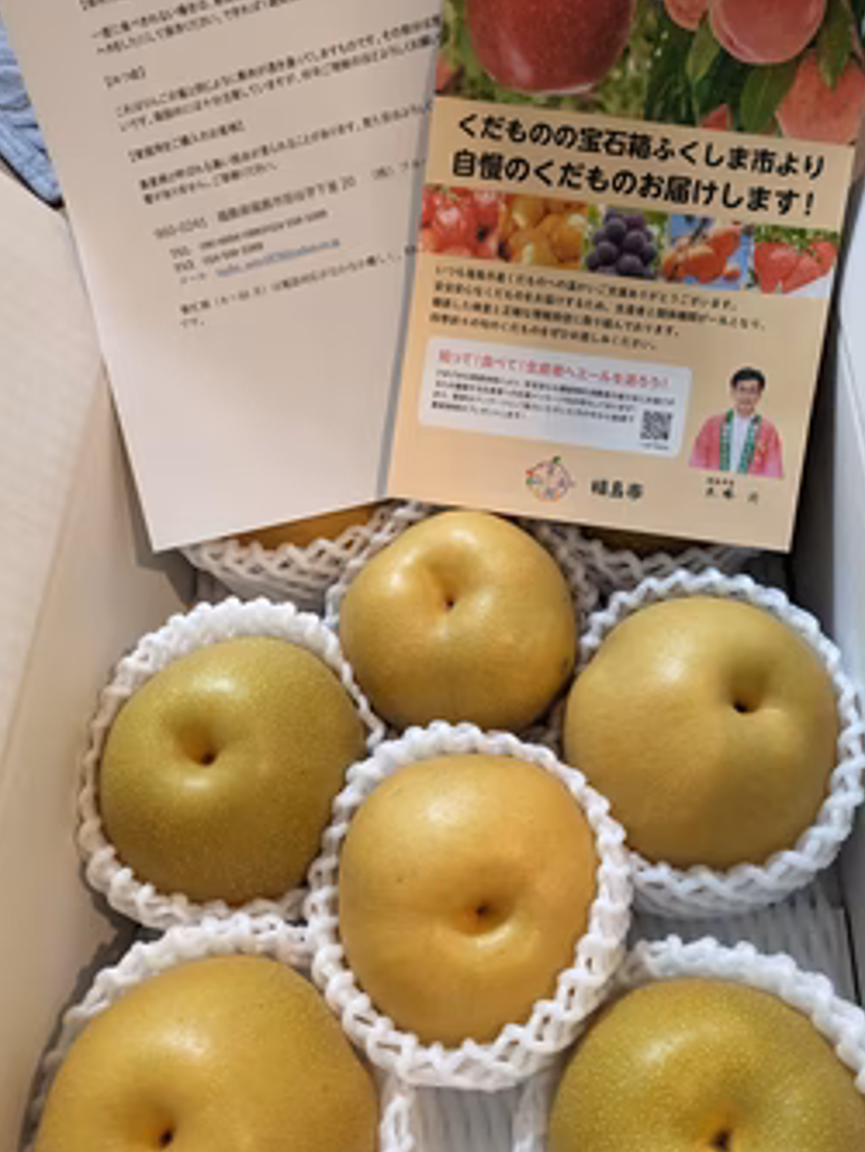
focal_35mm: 30
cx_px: 498
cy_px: 630
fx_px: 999
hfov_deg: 46.7
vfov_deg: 59.8
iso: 444
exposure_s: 1/25
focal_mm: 5.43
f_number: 1.89
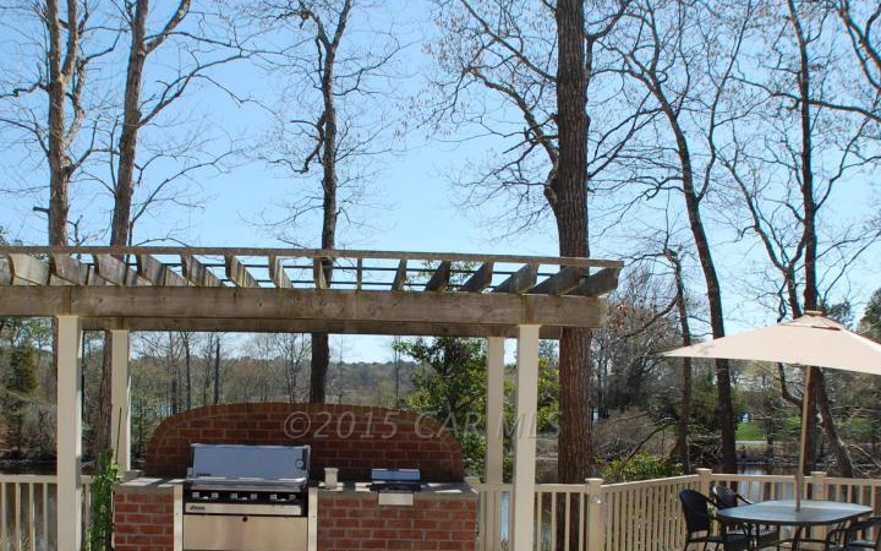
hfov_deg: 41.0
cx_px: 423
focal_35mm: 49
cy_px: 425
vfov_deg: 26.0
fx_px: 1176
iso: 200
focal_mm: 20
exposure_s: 1/320
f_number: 9
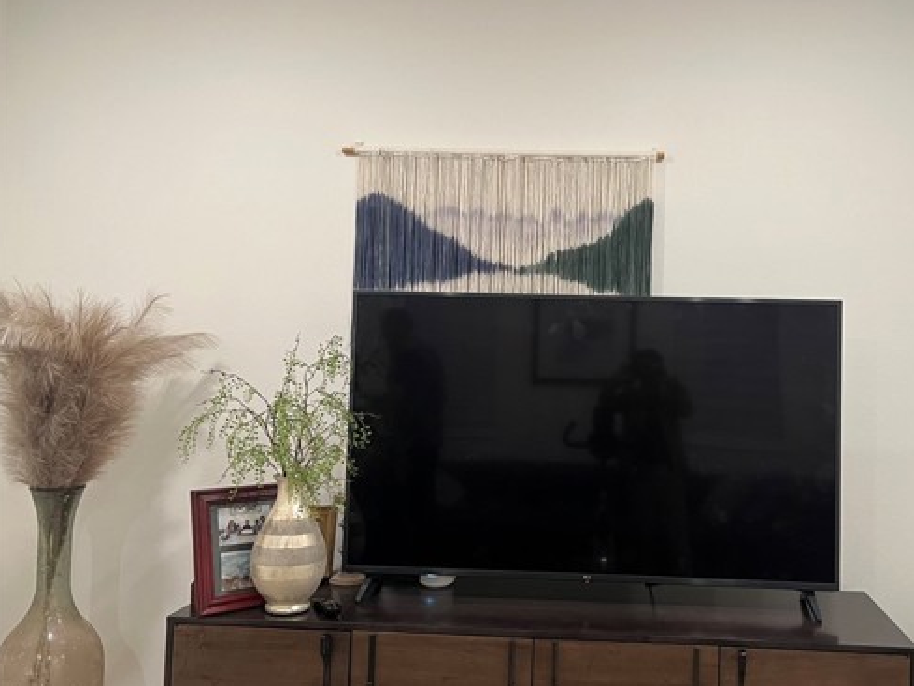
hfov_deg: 53.1
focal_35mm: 34
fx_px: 898
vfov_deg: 41.8
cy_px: 336
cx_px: 593
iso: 125
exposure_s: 1/60
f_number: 1.5
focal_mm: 5.7
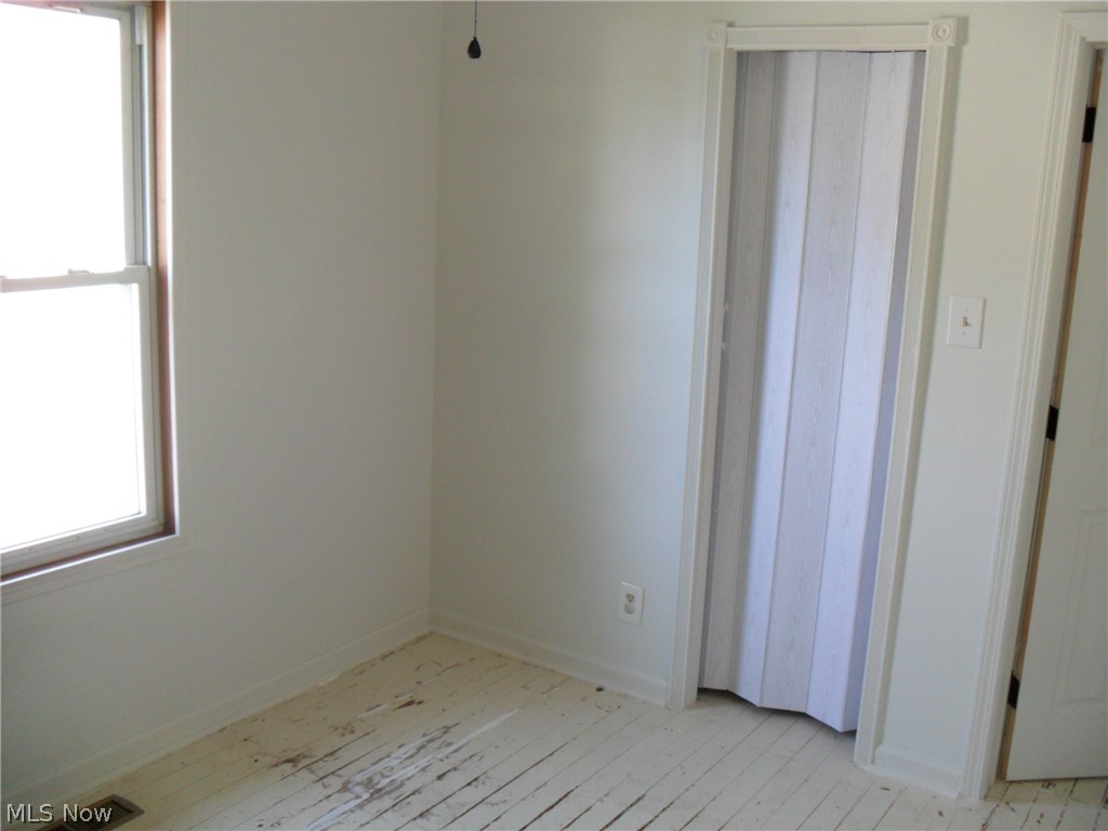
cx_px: 554
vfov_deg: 40.7
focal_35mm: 35
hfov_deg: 52.6
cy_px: 416
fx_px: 1120
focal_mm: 6.3
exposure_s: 1/45
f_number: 3
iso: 160
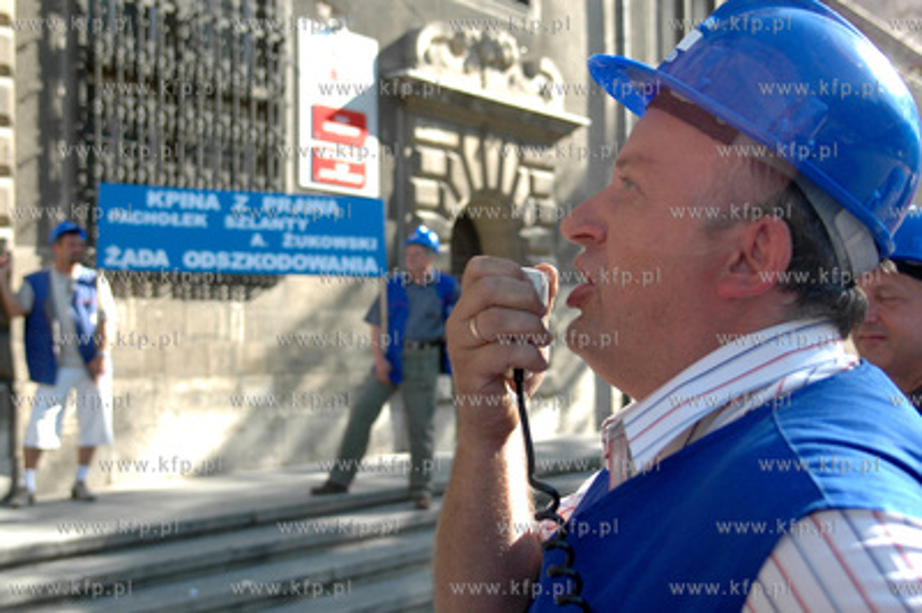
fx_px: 1152
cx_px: 461
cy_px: 306
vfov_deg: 29.8
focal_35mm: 45
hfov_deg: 43.6
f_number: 3.5
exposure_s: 1/500
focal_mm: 30
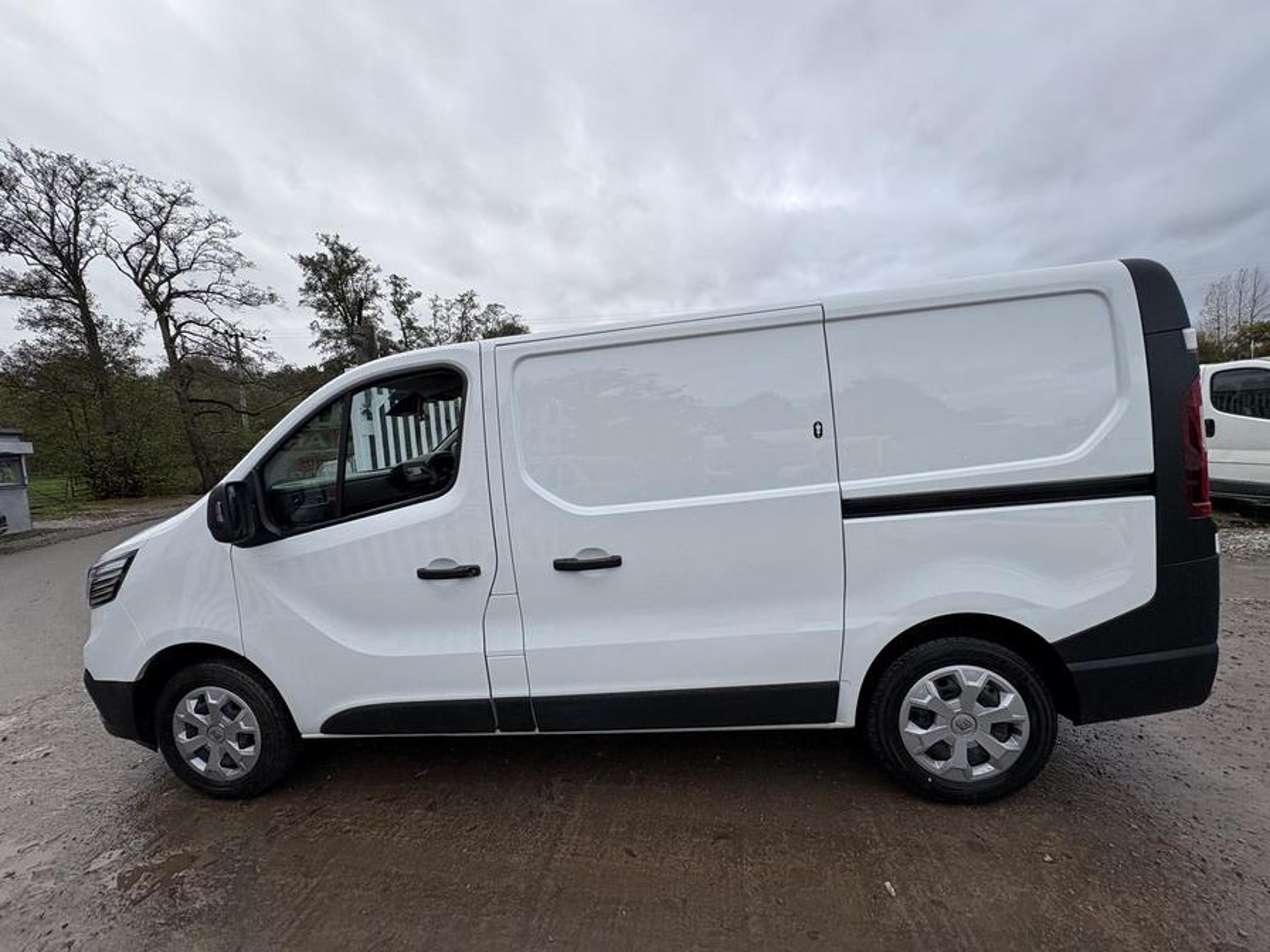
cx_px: 635
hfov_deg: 102.1
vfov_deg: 85.7
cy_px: 476
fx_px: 514
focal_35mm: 14
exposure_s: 1/565
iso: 40
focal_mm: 2.22
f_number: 2.2
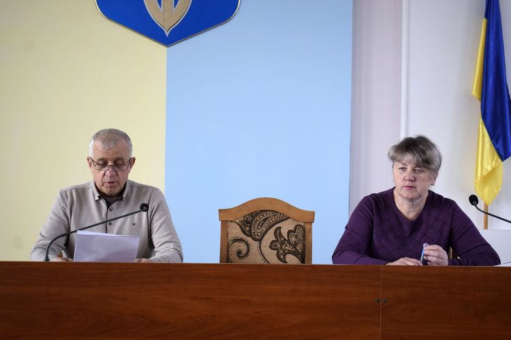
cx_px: 256
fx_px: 809
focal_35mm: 57
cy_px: 170
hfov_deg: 35.1
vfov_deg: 23.8
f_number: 5
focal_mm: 38
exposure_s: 1/100
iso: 400
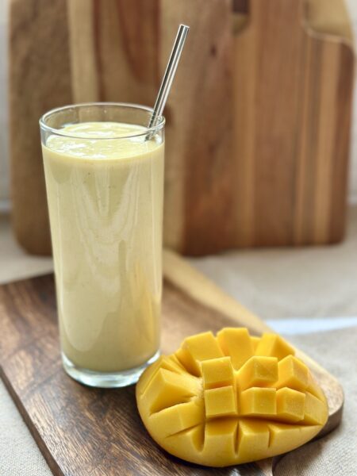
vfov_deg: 39.7
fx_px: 660
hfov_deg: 30.3
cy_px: 238
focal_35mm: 48
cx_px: 178
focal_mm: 6.86
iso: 80
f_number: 1.78
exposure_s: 1/198
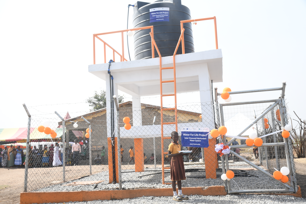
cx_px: 153
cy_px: 102
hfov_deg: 49.6
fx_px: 331
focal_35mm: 39
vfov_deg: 34.2
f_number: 5.6
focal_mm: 26
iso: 100
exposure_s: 1/160
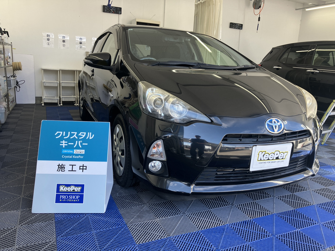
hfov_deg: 63.4
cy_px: 126
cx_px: 168
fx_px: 271
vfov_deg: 49.7
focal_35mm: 28
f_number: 1.8
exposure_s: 1/121
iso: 25
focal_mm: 3.99
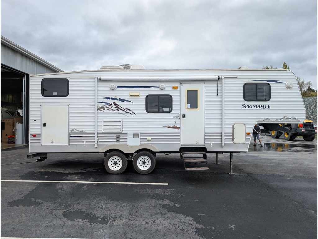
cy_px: 120
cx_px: 159
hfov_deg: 71.6
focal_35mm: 24
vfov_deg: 56.8
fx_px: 220
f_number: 1.68
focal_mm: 6.9
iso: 25
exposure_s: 1/409
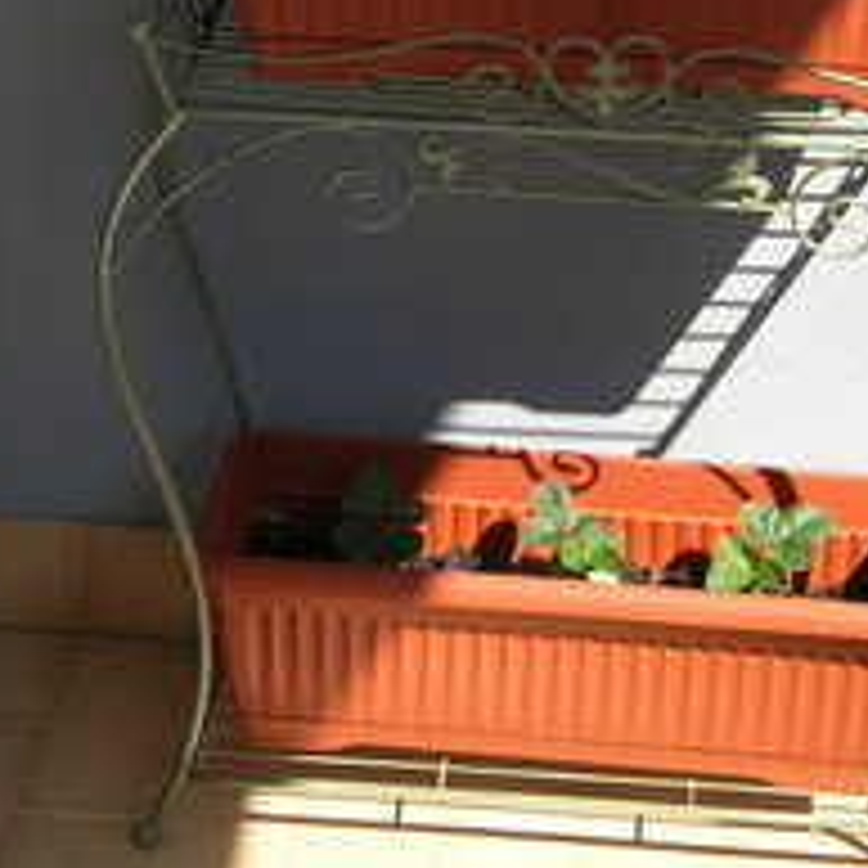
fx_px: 3007
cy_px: 263
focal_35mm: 106
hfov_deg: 16.4
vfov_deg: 16.4
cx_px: 483
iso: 50
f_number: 4.4
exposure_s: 1/207
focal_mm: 9.6
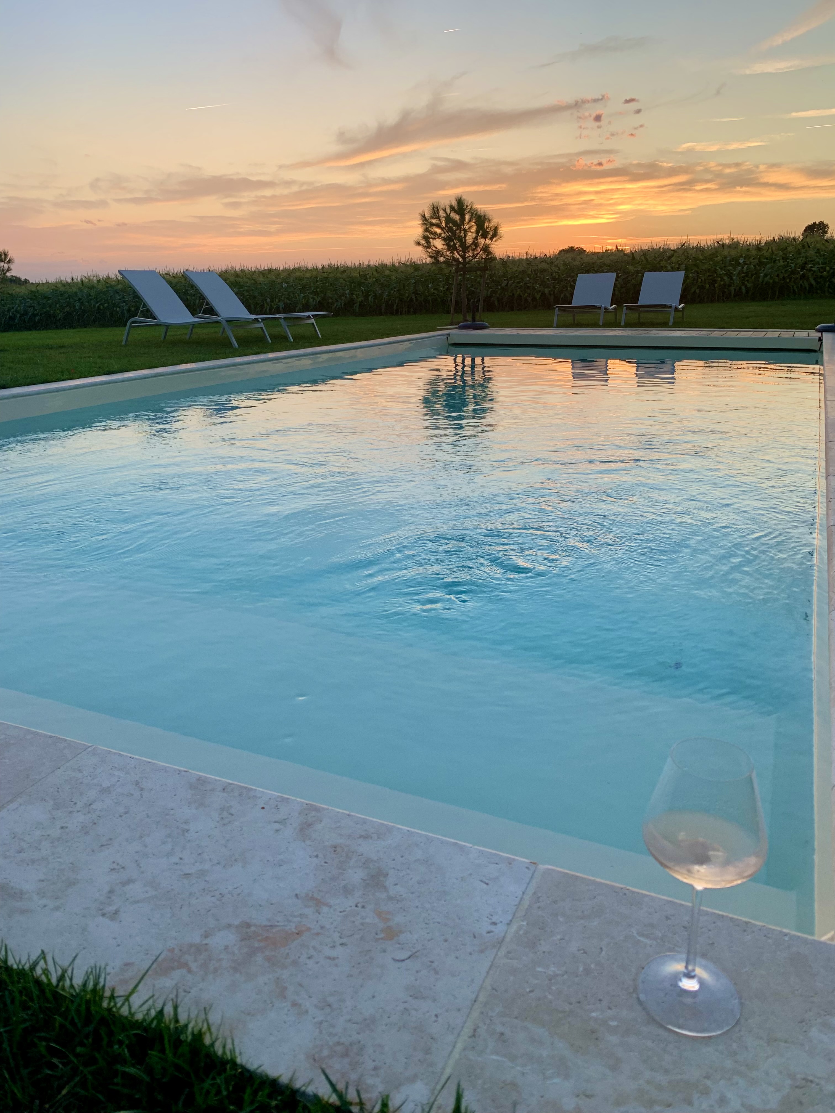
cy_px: 556
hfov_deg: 53.1
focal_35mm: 26
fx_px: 836
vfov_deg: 67.3
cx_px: 418
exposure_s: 1/156
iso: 25
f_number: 1.8
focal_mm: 4.25
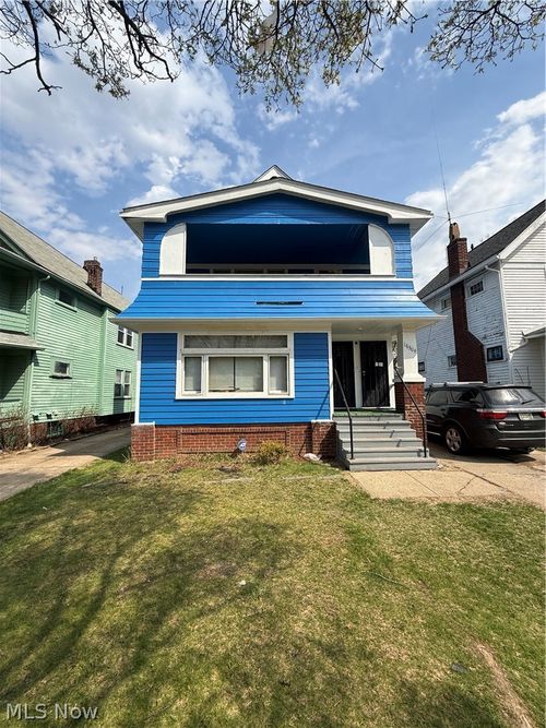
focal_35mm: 14
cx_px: 273
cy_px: 364
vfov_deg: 102.1
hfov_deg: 85.7
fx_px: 295
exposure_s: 1/1901
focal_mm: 2.22
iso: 50
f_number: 2.2
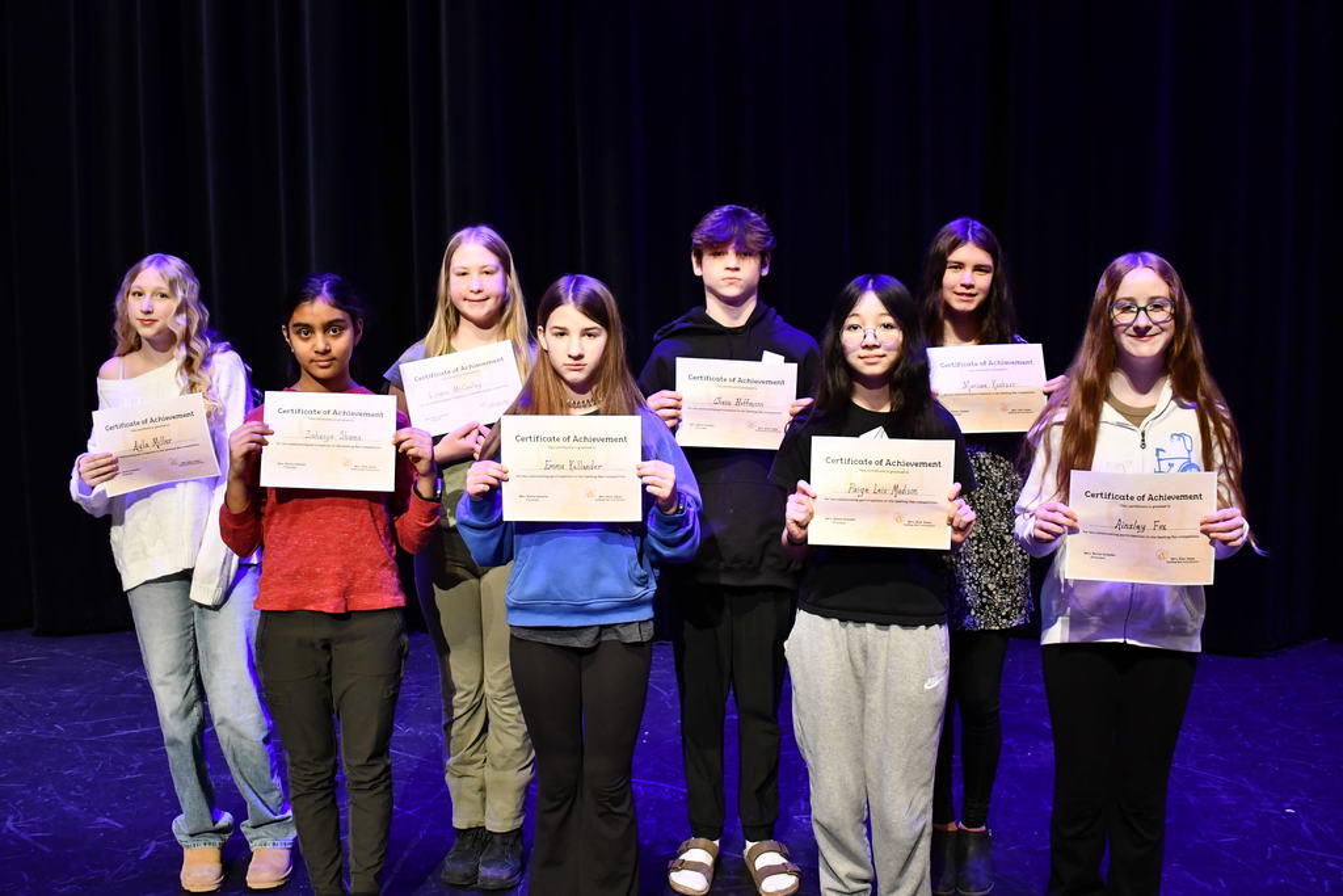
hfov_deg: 53.1
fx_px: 1343
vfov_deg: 36.9
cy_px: 448
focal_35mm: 36
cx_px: 672
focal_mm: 18
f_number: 3.5
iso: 2200
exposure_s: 1/125
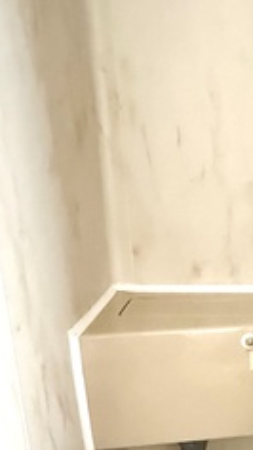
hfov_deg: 25.8
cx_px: 216
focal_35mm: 45
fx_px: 538
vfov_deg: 43.5
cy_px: 355
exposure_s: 1/60
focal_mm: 2.22
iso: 1250
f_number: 2.2
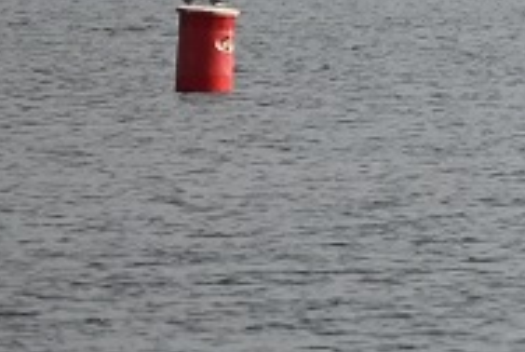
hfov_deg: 1.6
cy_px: -272
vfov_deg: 1.0
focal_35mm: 1314
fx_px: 19192
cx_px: 2072
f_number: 5.6
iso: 140
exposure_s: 1/1000
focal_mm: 165
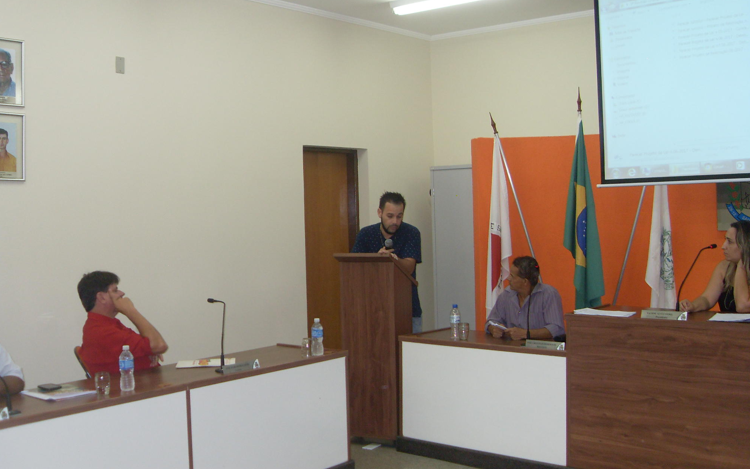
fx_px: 818
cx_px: 372
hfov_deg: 49.3
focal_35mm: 40
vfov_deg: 31.9
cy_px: 195
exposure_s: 1/45
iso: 120
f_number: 2.8
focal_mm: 6.3
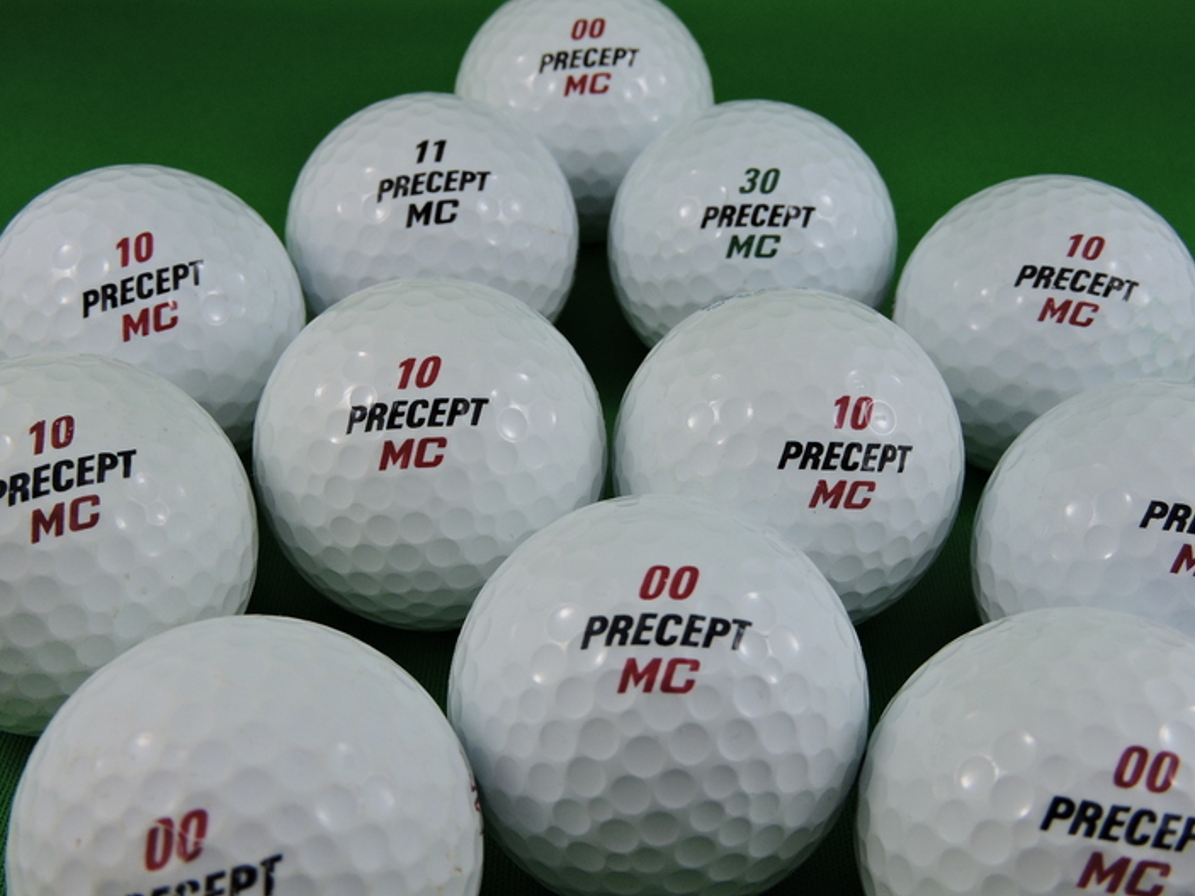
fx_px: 1519
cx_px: 596
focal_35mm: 44
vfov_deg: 32.9
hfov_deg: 43.0
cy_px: 439
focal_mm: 7.2
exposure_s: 1/80
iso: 100
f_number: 3.8
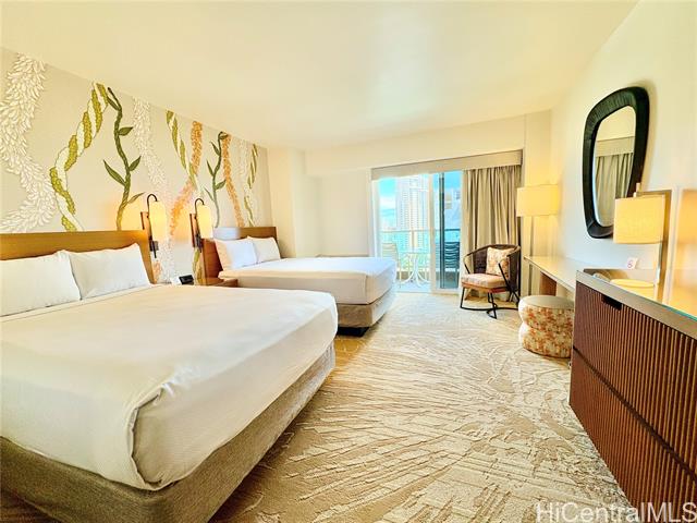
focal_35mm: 14
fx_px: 282
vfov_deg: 85.7
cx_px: 348
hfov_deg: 102.1
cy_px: 262
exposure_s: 1/134
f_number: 2.2
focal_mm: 2.22
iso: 80
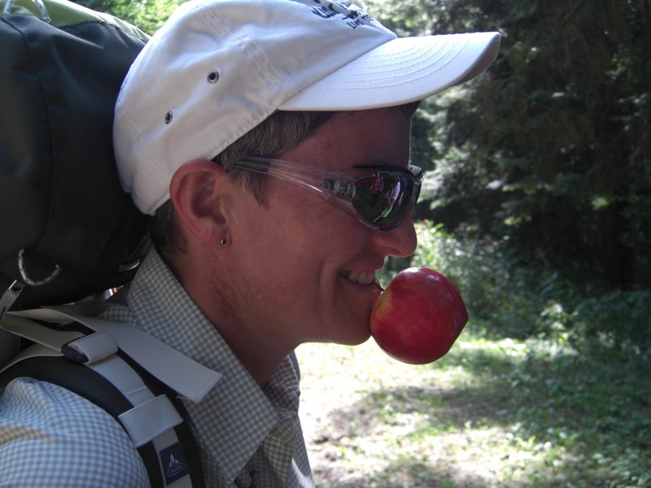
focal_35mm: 38
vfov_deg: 37.7
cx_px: 326
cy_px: 244
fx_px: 715
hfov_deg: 49.0
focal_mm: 7.9
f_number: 2.8
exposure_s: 1/125
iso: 80
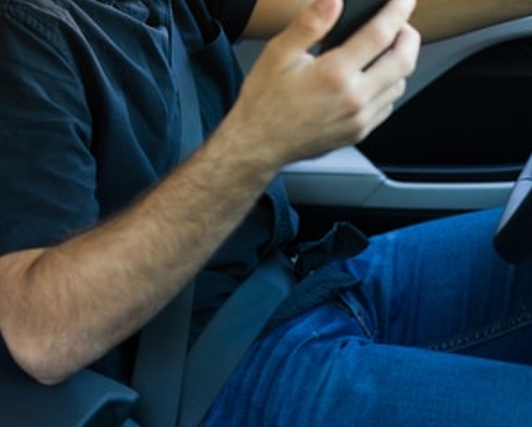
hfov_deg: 22.5
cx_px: -50
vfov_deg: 18.7
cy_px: 4
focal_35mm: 80
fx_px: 1260
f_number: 1.8
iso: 160
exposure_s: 1/160
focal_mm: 35
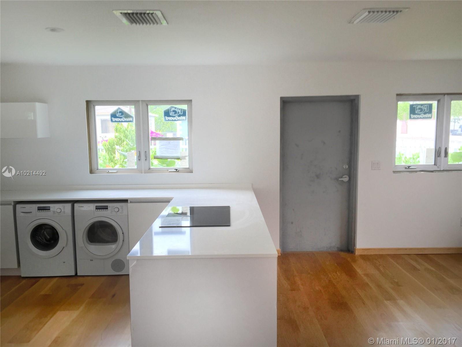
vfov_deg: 48.2
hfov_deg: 61.7
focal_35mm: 29
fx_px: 387
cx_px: 231
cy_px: 174
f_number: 2.2
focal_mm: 4.15
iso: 32
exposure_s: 1/40
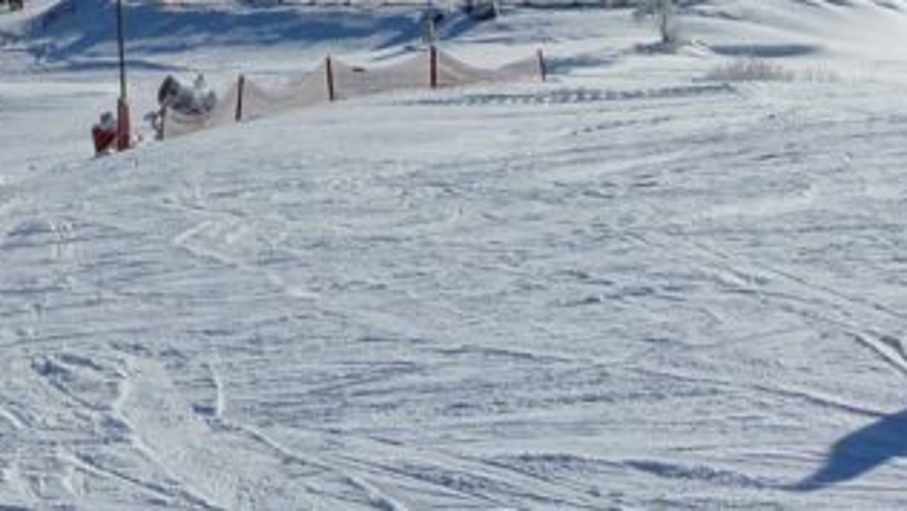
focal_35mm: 80
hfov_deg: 24.7
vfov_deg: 13.8
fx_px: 1925
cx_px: -89
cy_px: -342
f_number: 8
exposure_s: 1/640
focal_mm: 4.8
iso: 100
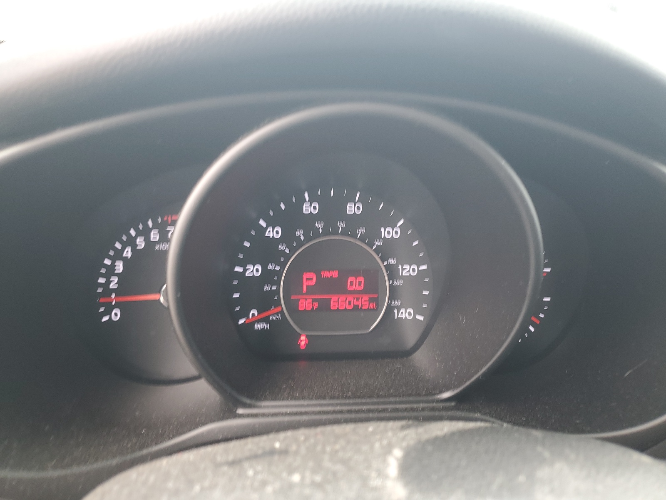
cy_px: 250
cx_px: 333
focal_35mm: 26
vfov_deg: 53.1
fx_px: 500
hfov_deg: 67.3
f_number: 1.5
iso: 55
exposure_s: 1/60.2
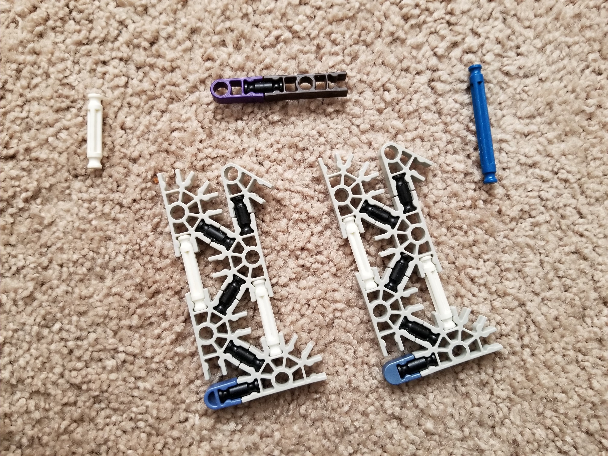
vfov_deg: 53.1
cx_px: 304
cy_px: 228
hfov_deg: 67.3
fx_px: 457
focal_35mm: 26
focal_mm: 4.25
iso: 200
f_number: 1.7
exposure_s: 1/12
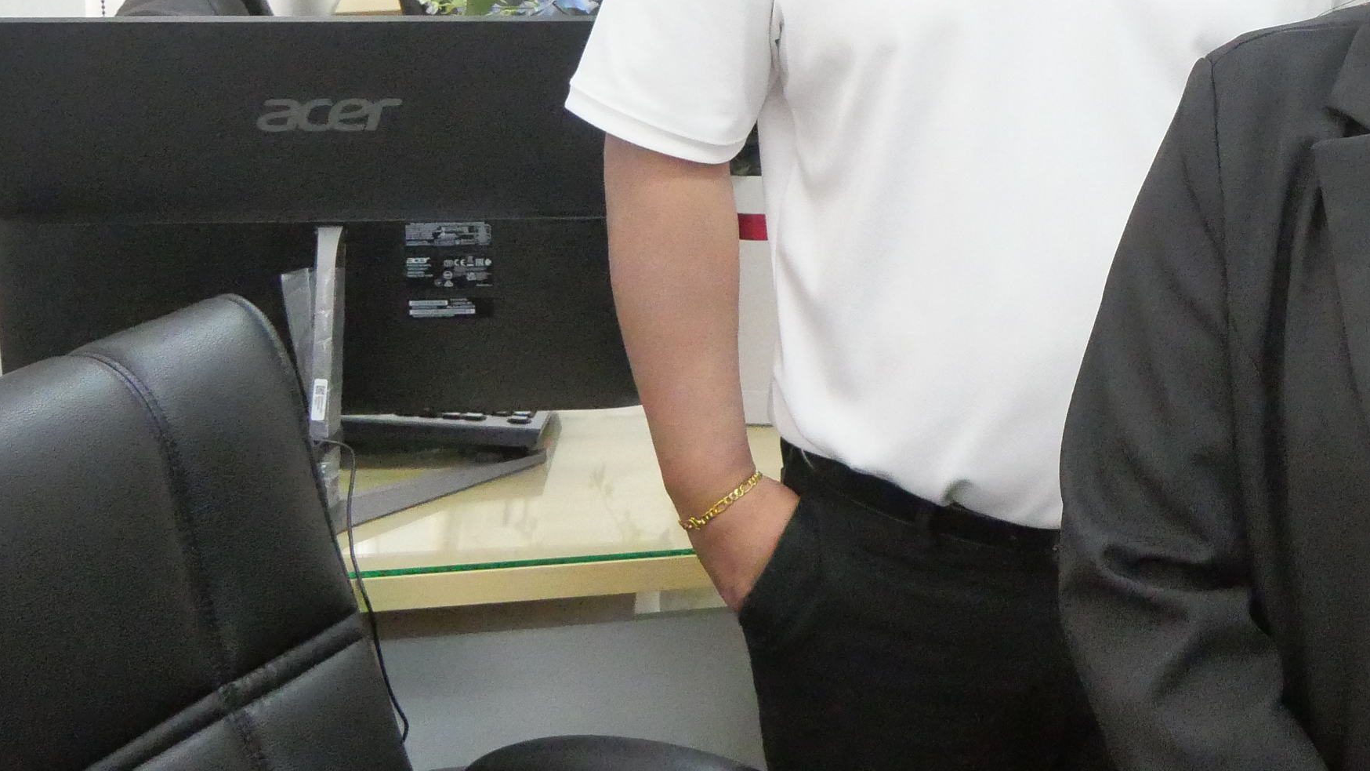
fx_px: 2506
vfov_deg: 16.7
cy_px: -176
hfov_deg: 29.2
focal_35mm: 69
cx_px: 1265
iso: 6400
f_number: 5
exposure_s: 1/200
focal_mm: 15
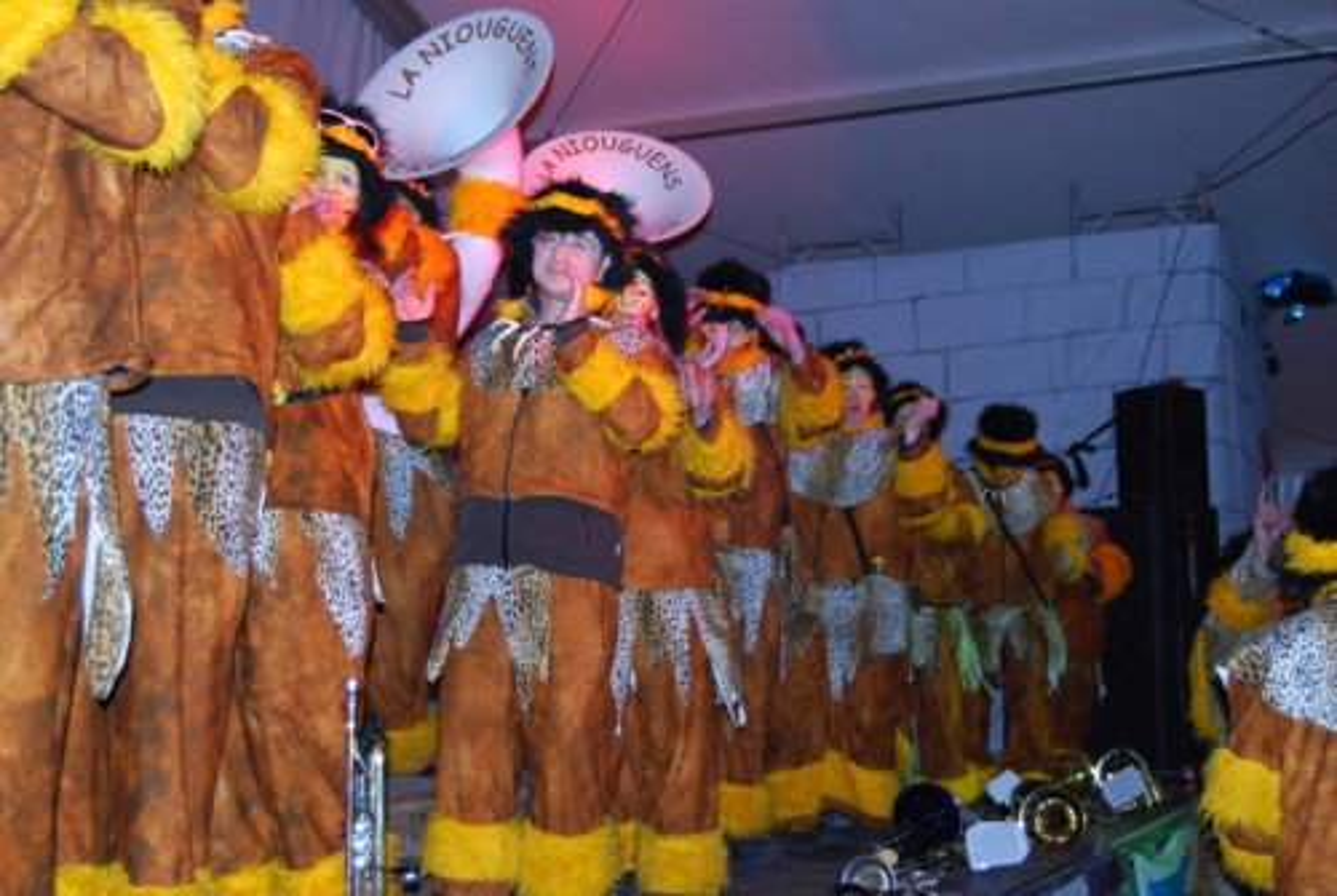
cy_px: 448
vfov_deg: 28.2
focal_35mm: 48
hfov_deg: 41.1
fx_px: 1785
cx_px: 668
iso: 320
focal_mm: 32
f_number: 4.5
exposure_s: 1/60
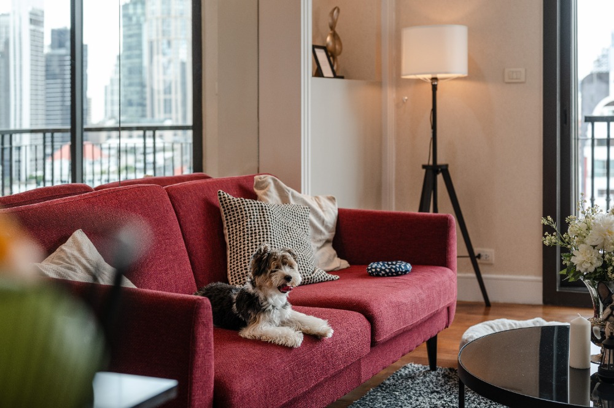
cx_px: 307
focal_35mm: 50
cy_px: 204
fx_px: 852
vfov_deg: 26.9
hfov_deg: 39.6
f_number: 3.5
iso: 220
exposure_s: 1/200
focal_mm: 50
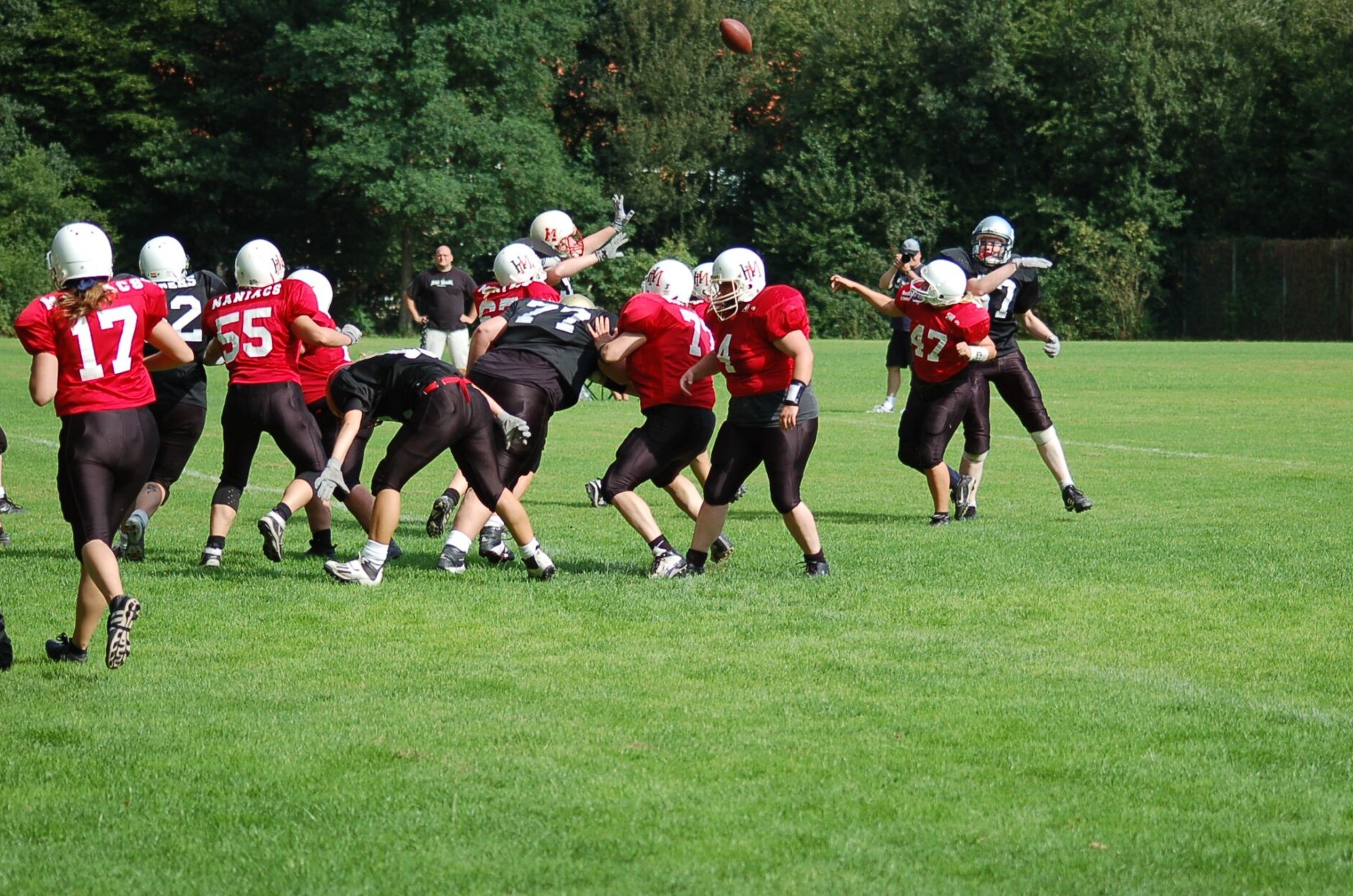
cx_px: 760
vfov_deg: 9.4
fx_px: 5440
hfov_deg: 14.2
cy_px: 409
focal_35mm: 145
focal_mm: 82
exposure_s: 1/1000
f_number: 4.5
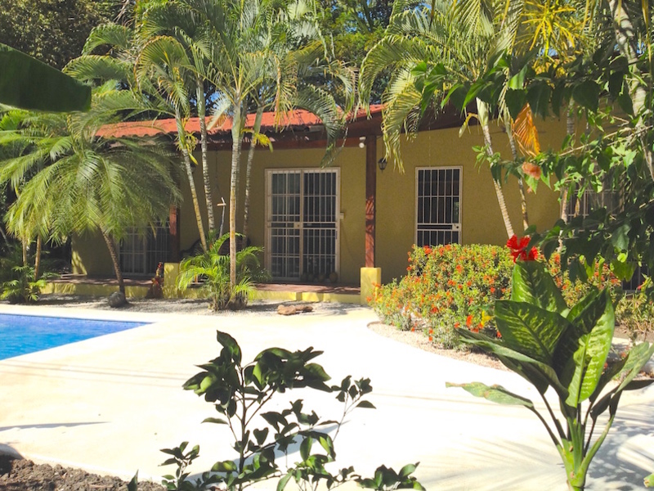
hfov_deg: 52.6
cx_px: 327
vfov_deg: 40.7
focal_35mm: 35
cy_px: 246
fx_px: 661
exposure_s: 1/2326
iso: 50
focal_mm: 4.28
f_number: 2.4
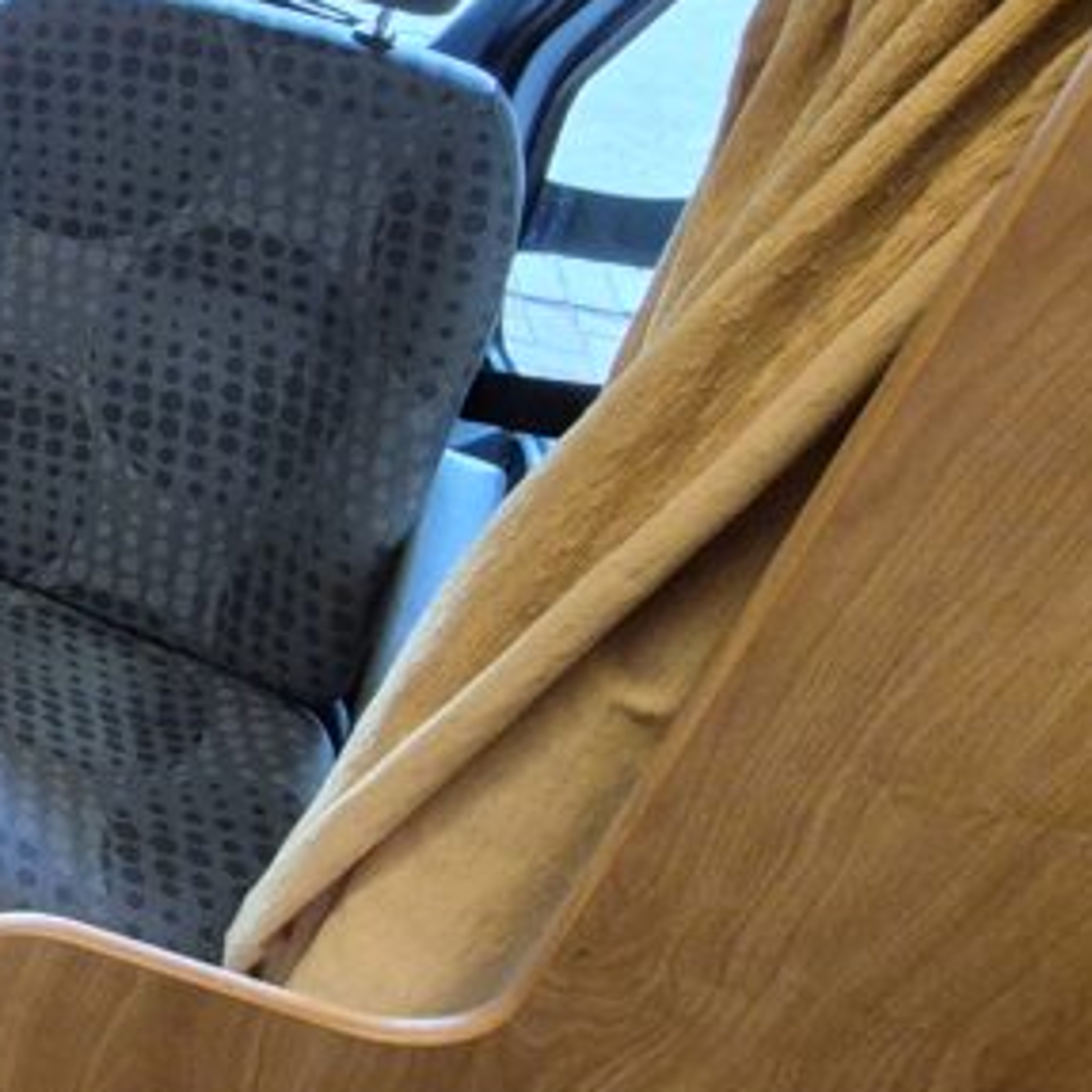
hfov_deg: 25.9
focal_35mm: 41
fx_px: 1463
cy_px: 175
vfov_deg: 38.9
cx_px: -654
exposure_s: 1/50
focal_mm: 2.2
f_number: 2.2
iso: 800
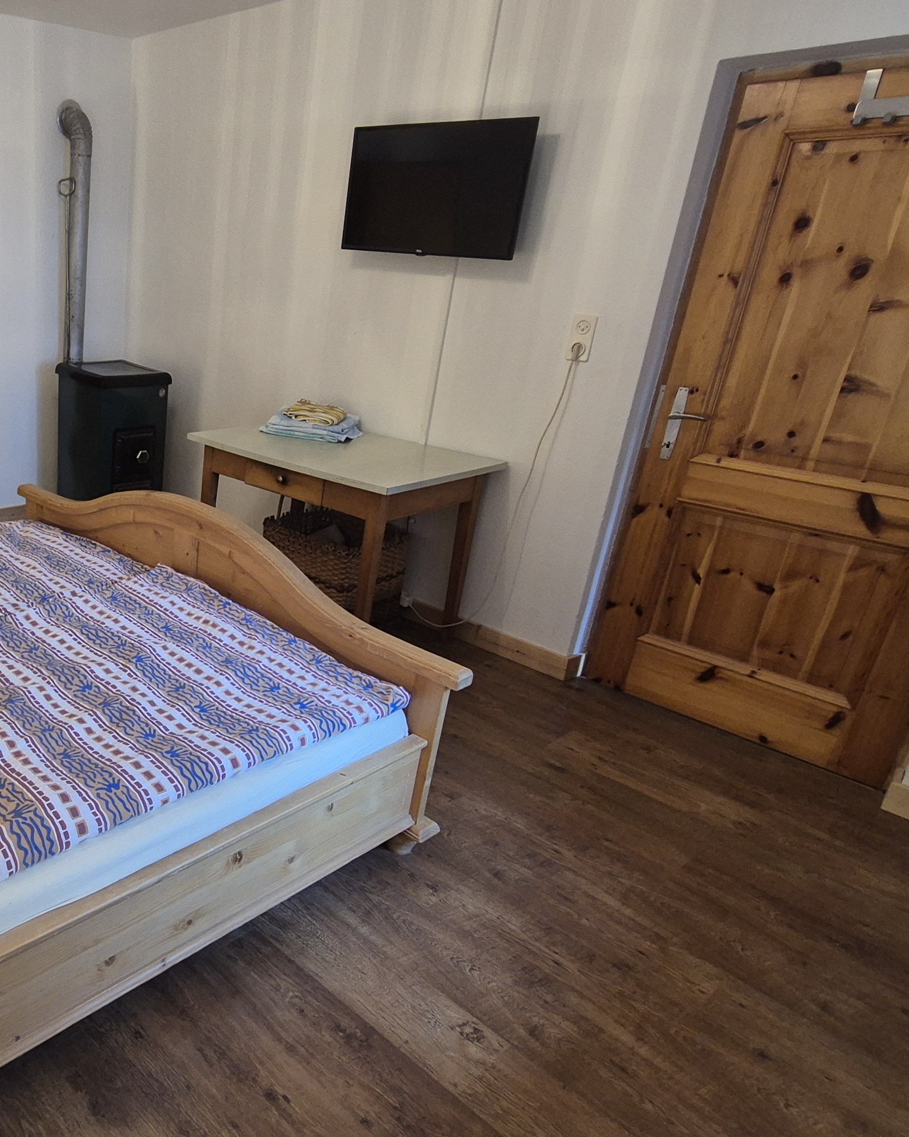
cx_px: 98
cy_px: 618
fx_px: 774
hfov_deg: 53.6
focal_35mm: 23
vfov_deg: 72.5
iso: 250
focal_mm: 2.2
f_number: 2.2
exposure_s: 1/50
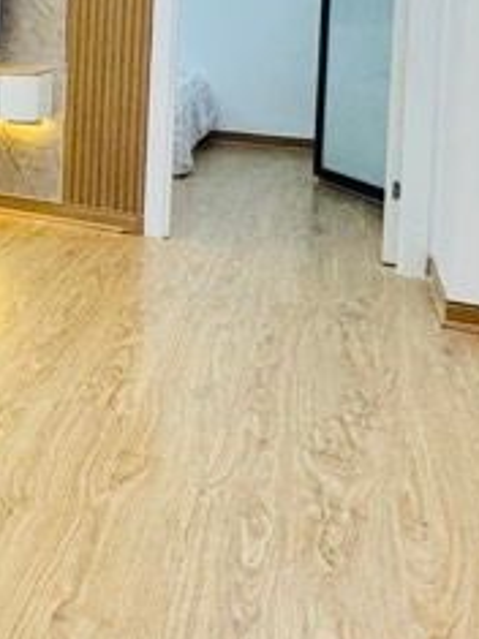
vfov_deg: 29.3
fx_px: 1126
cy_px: -24
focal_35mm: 61
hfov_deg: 17.2
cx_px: -487
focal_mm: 2.22
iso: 100
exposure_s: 1/100
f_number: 2.2
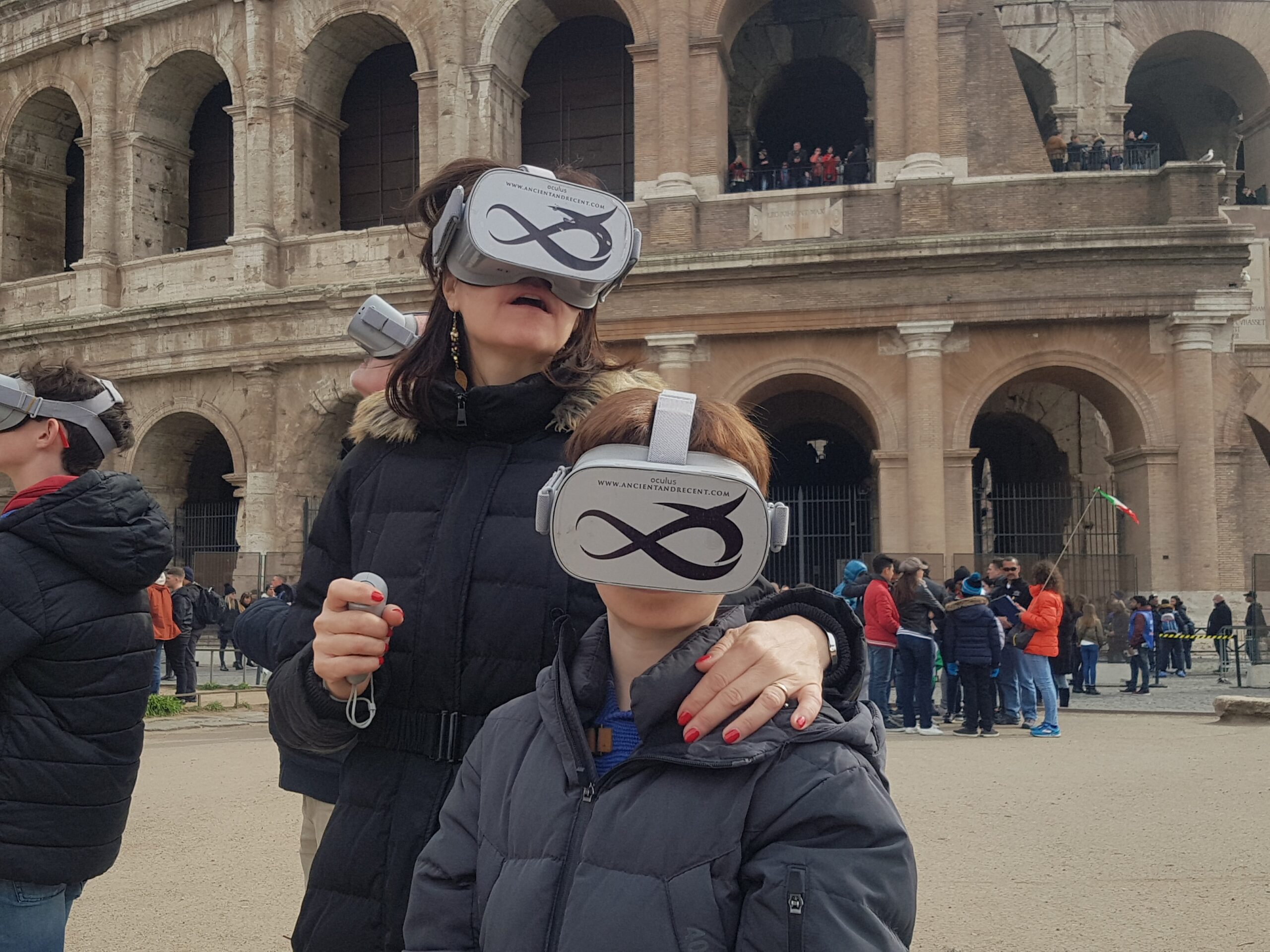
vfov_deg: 53.1
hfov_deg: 67.3
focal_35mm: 26
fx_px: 954
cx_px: 635
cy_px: 476
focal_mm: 4.2
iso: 50
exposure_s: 1/1780
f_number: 1.7
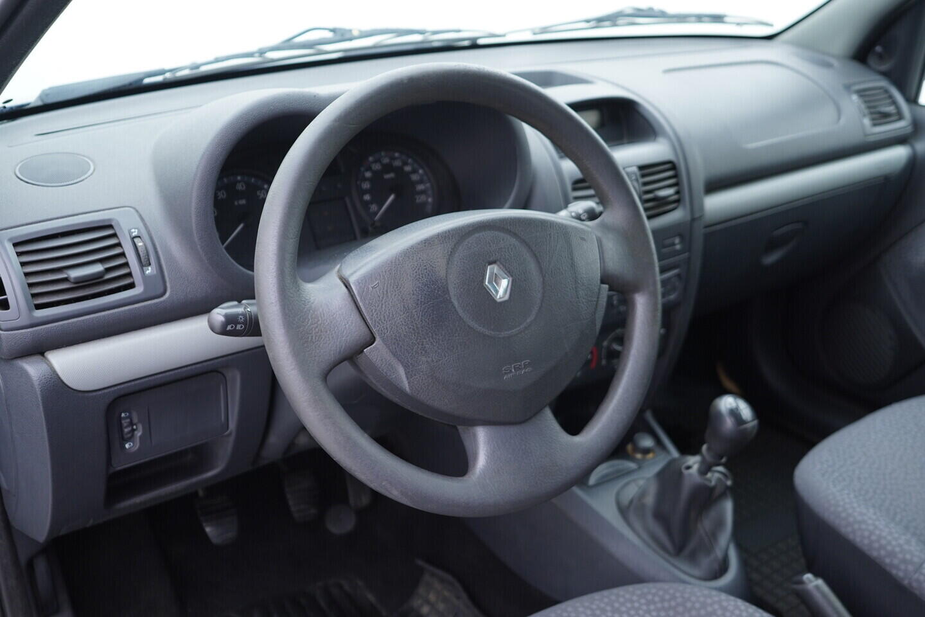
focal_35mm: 36
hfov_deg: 53.1
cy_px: 308
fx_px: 925
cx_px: 462
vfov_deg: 36.9
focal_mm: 24
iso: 250
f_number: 2.8
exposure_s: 1/40
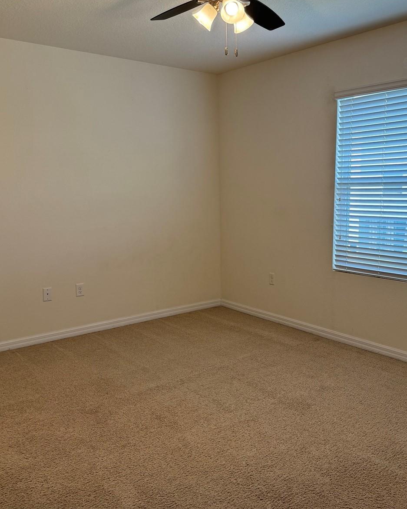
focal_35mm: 32
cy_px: 257
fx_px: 482
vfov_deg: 55.7
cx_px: 250
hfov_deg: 45.5
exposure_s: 1/127
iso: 100
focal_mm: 6.86
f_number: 1.78
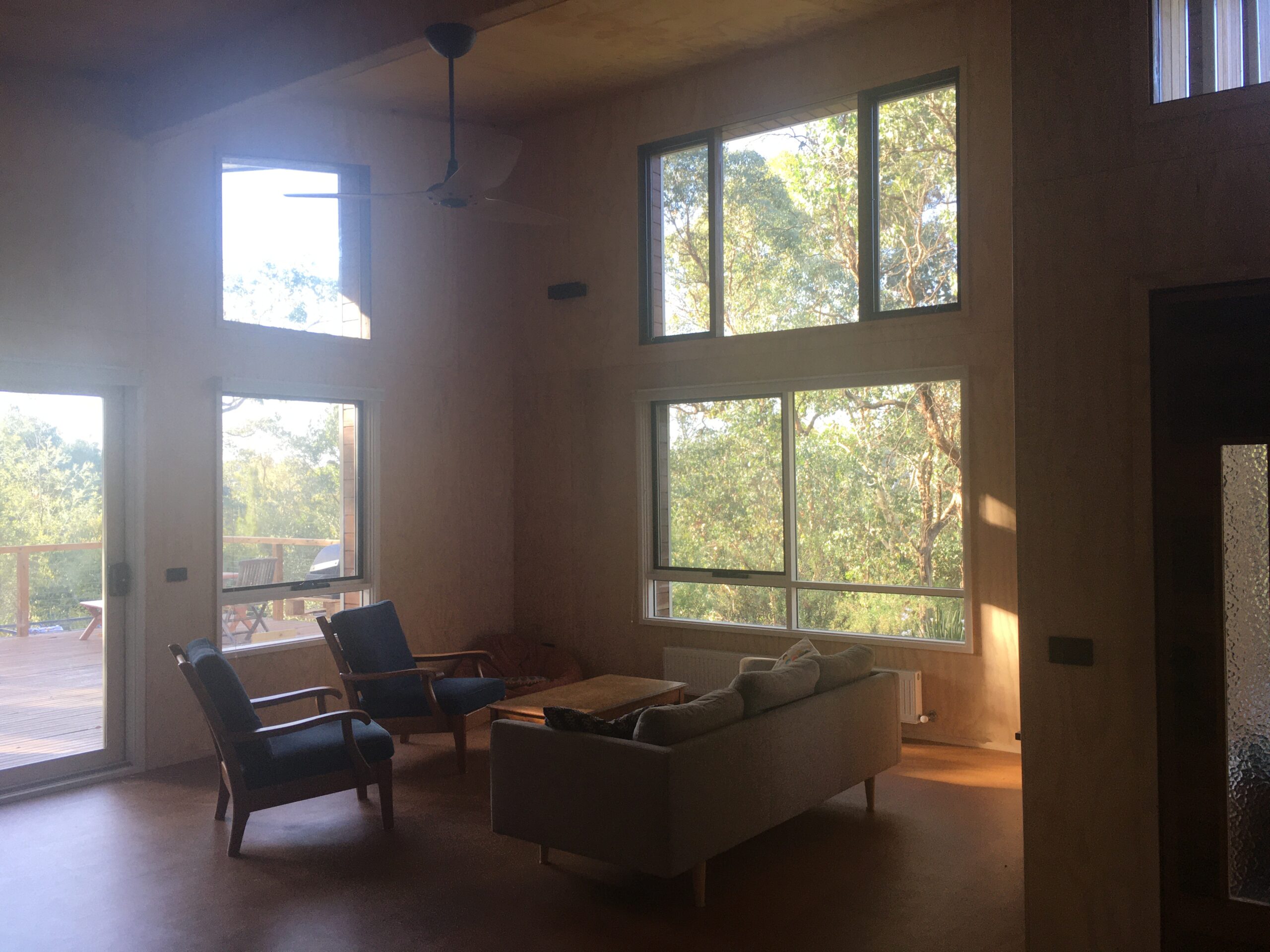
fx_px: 1064
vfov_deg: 48.2
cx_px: 635
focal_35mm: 29
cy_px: 476
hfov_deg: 61.7
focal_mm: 4.15
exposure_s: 1/100
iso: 40
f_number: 2.2
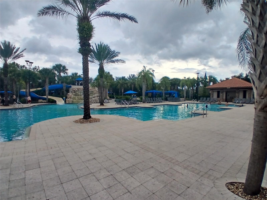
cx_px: 134
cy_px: 100
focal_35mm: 17
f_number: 2.2
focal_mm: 1.4
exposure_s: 1/441
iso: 50
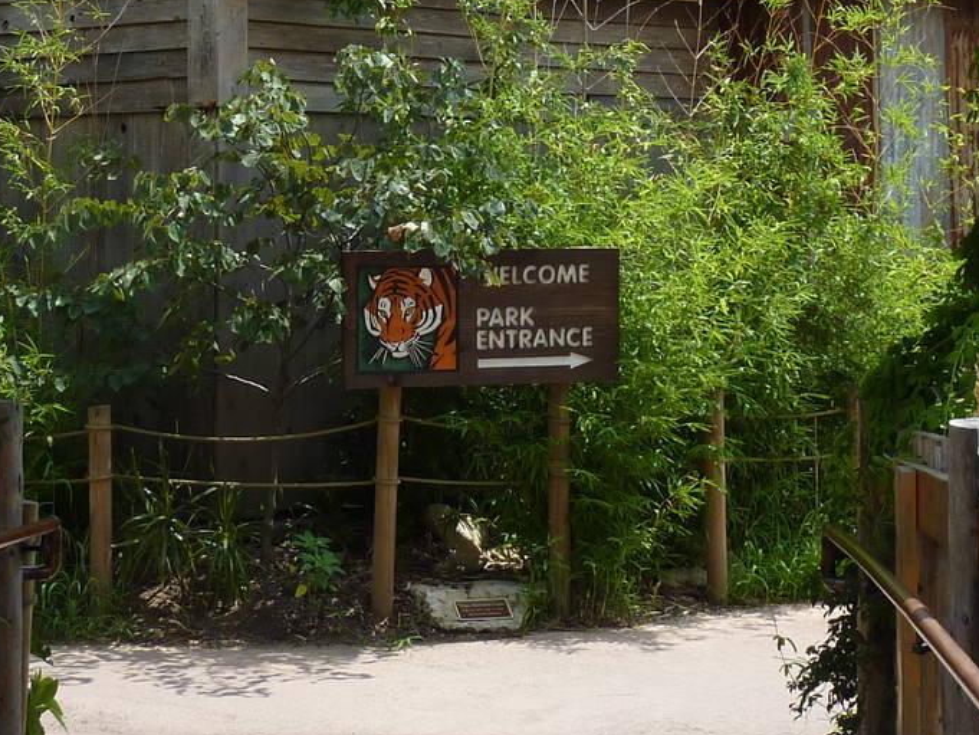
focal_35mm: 94
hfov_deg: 20.9
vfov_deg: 15.4
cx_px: 444
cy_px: -27
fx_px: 2659
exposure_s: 1/640
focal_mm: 6.5
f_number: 3.6
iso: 80
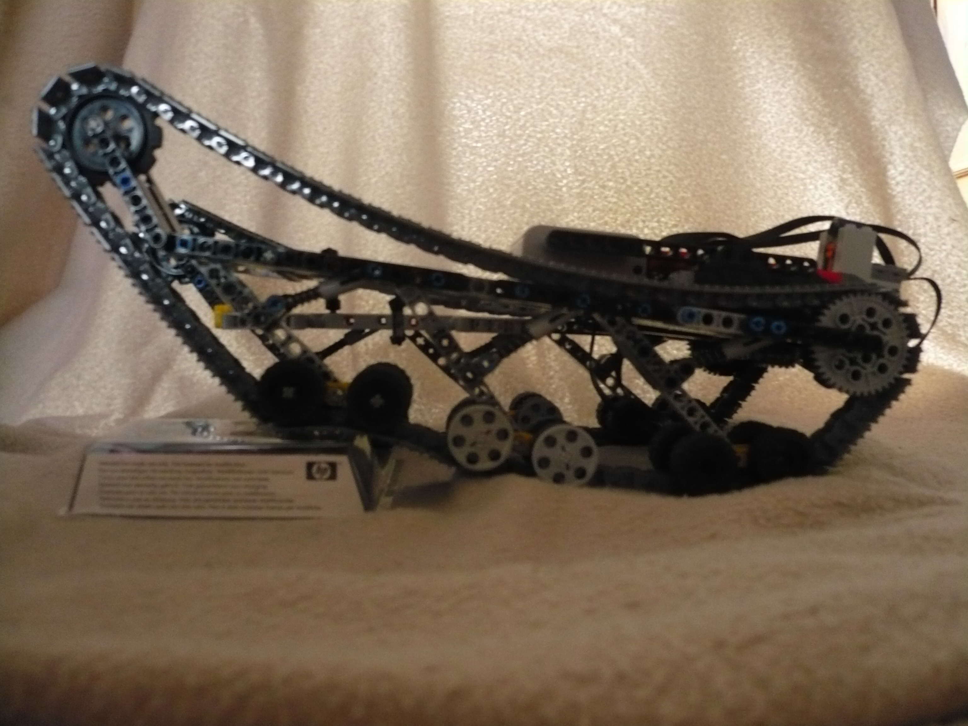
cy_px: 363
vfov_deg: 40.7
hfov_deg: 52.6
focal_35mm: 35
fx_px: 979
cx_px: 484
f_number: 2.8
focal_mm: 5.8
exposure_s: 1/8
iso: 320
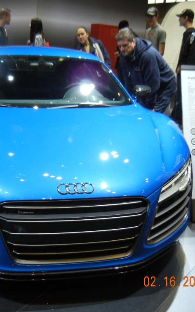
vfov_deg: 46.2
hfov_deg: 29.6
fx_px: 366
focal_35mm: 43
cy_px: 156
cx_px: 62
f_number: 3.5
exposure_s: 1/77.4
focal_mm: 5.4
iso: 160
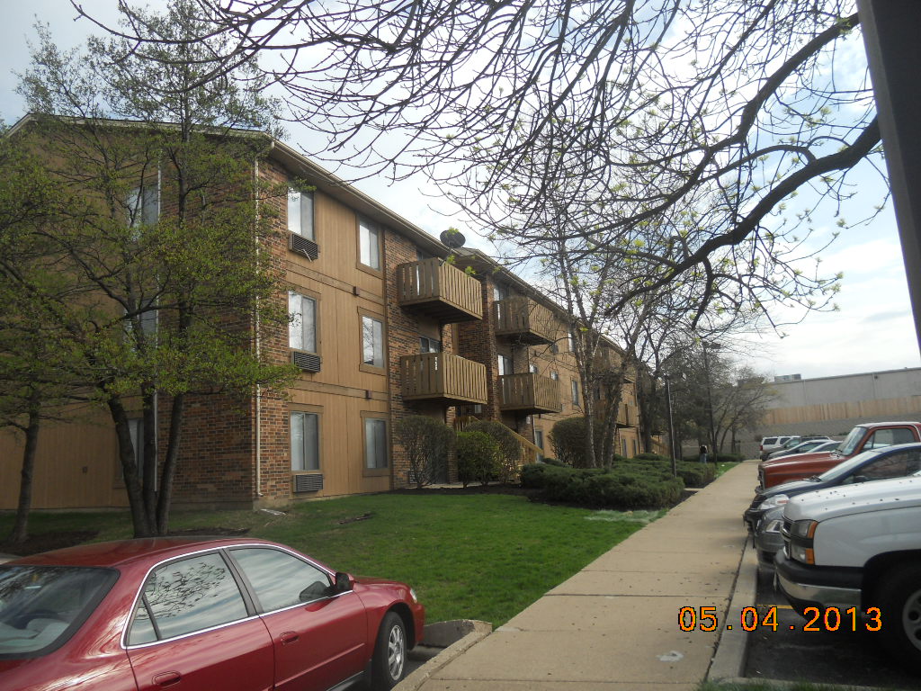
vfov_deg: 51.4
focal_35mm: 27
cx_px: 460
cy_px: 346
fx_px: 718
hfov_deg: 65.3
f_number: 3.2
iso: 80
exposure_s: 1/640
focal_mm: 4.9
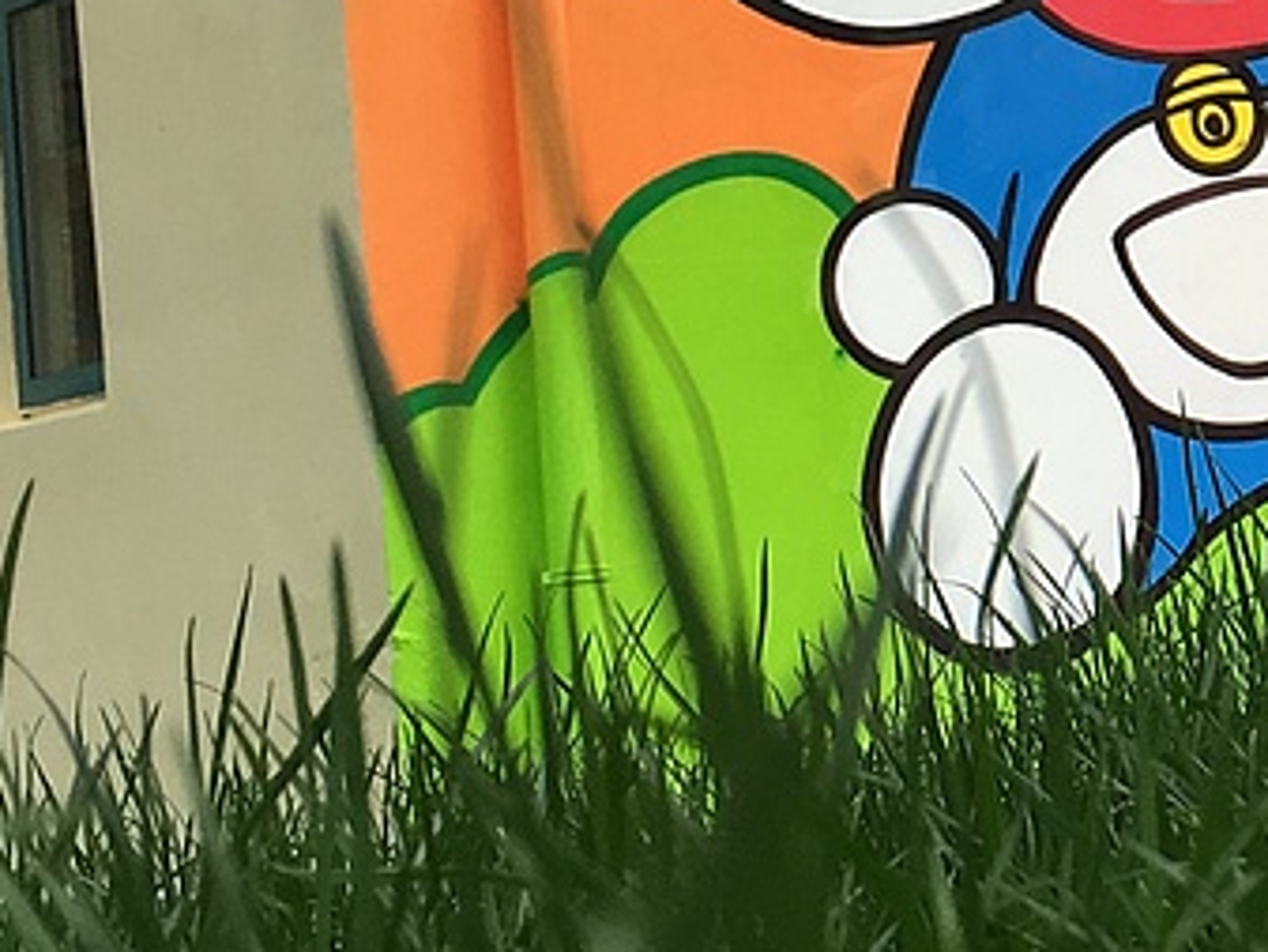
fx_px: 4031
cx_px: 1896
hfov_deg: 16.3
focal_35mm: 110
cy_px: 11
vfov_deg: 13.3
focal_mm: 4.15
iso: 25
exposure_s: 1/582
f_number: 2.2
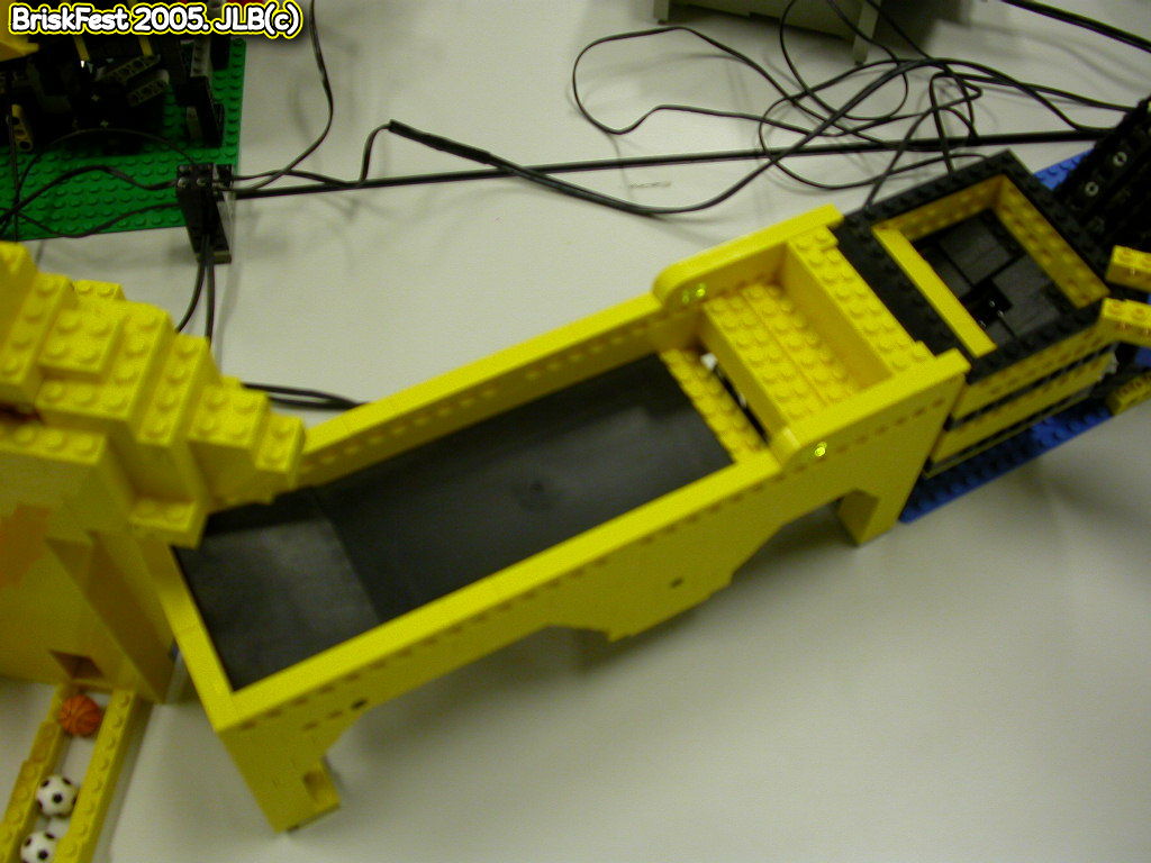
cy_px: 432
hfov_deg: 49.0
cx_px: 576
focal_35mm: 38
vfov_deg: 37.7
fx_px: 1264
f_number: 2.6
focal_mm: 7.85
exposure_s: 1/25.1
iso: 100
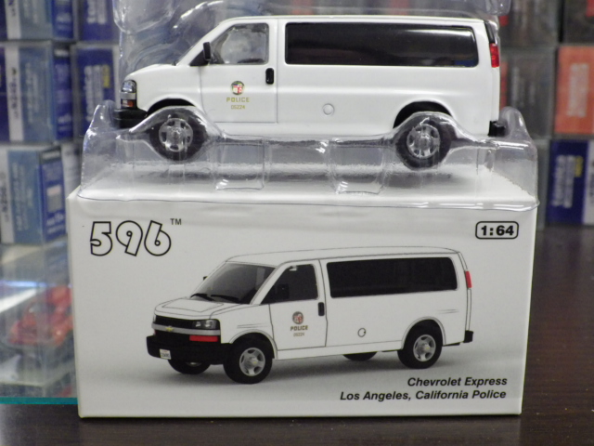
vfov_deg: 29.1
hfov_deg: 38.2
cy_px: 223
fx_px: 858
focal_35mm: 50
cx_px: 297
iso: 800
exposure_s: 1/50
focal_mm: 9
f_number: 3.8
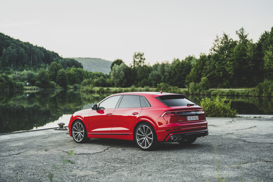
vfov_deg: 27.0
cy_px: 91
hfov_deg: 39.6
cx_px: 136
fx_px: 379
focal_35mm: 50
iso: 125
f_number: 2
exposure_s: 1/400
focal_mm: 50
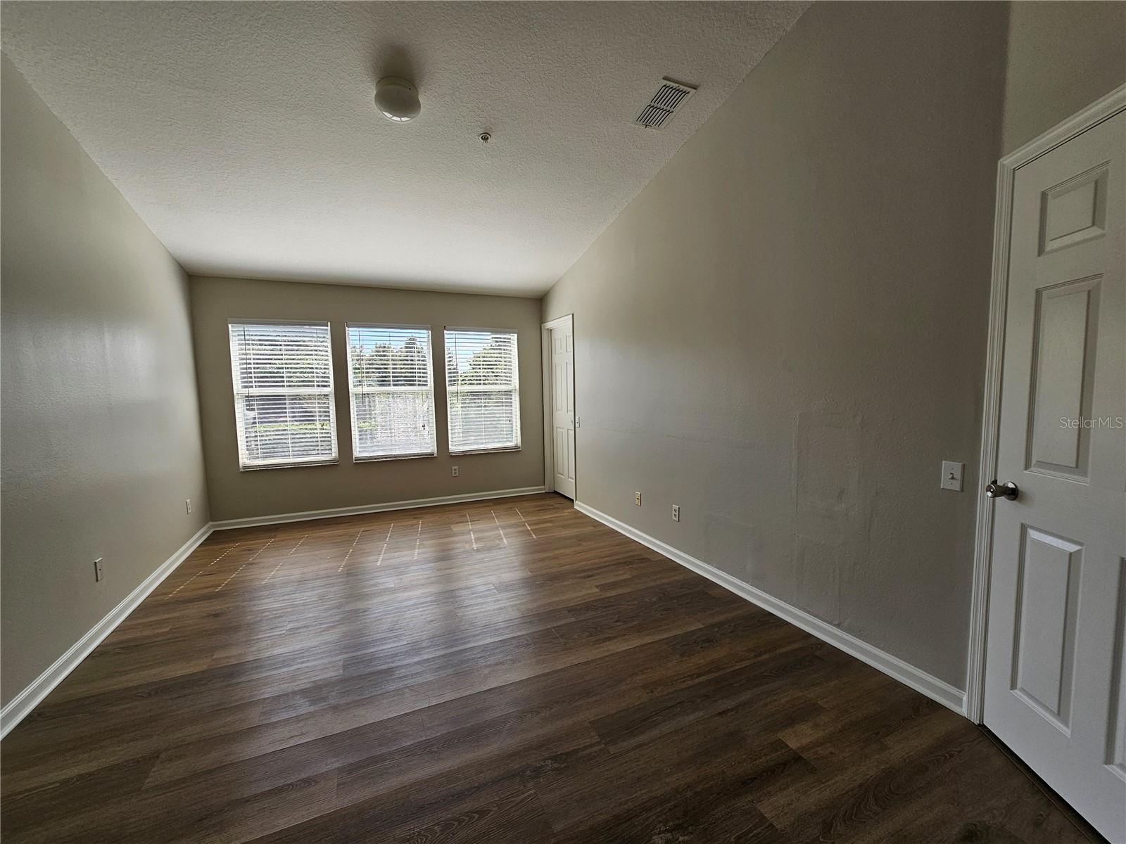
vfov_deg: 89.9
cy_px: 422
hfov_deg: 106.2
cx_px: 563
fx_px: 423
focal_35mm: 13
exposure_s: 1/280
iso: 50
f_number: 2.2
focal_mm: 2.2
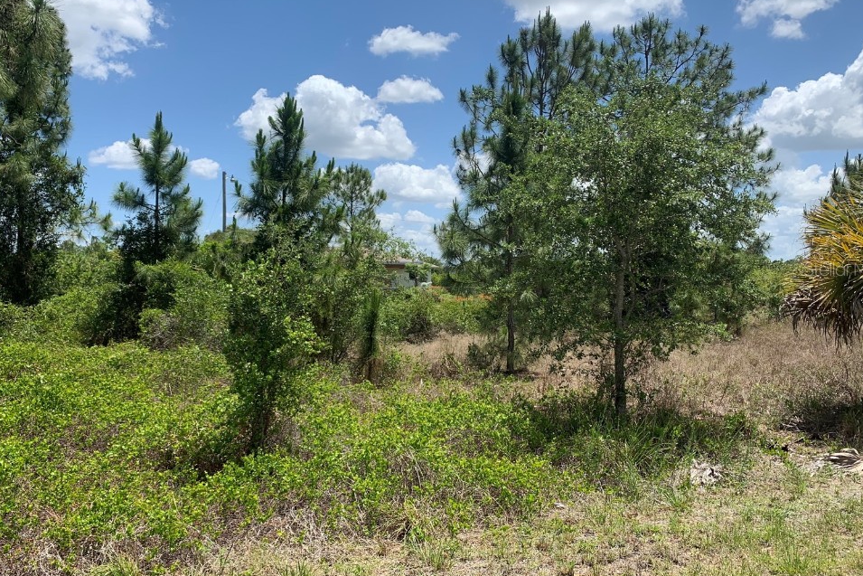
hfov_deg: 63.6
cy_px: 269
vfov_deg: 44.9
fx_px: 695
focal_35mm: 29
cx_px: 427
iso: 25
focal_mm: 4.25
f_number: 1.8
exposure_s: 1/2160
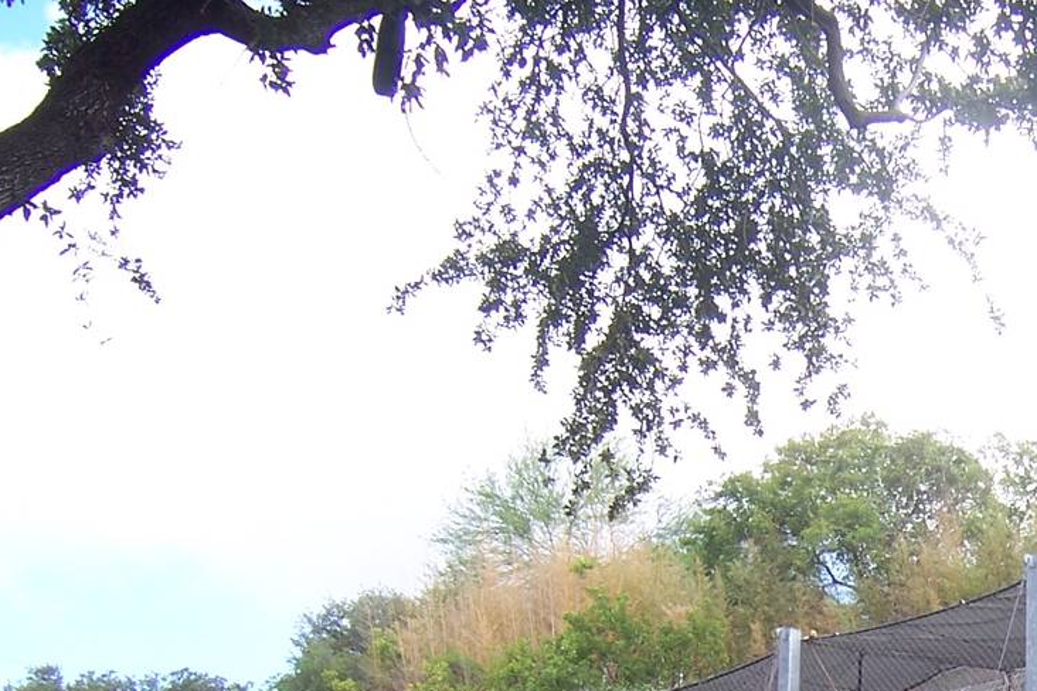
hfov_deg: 25.9
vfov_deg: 17.3
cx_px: 993
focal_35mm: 75
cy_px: 848
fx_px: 2160
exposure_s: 1/250
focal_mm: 5.5
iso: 80
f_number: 3.4
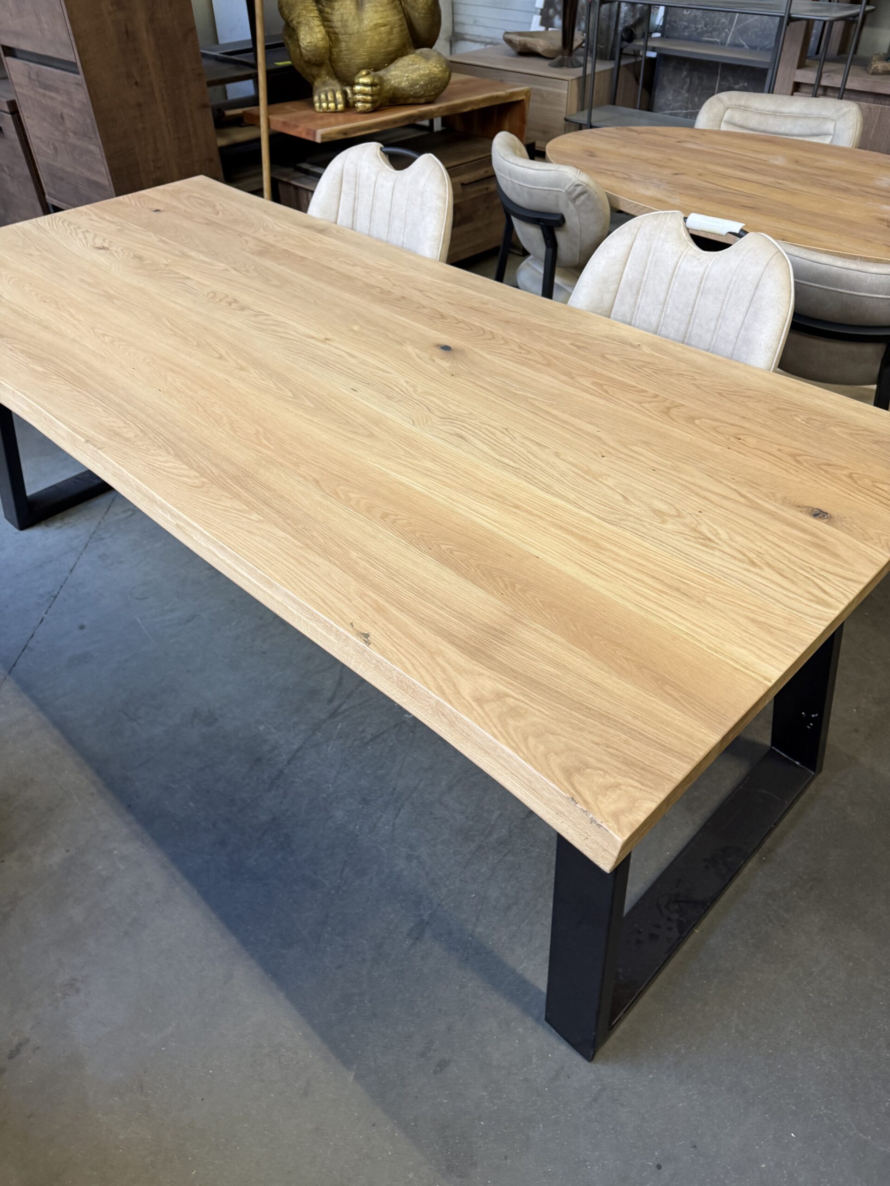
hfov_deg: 56.8
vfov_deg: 71.6
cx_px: 445
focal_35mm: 24
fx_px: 823
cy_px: 593
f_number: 1.78
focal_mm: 6.76
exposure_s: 1/50
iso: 160
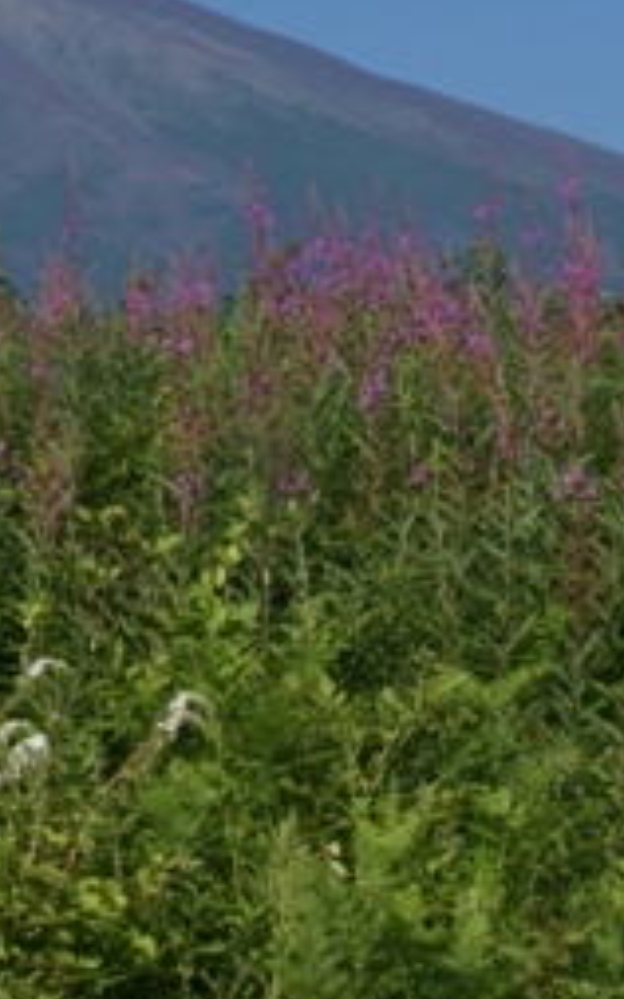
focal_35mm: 135
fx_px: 3675
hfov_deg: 9.5
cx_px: -253
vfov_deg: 15.3
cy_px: 150
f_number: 22
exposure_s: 1/100
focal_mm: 28
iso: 200
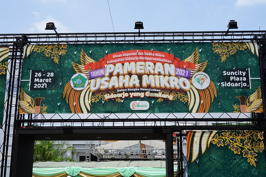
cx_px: 133
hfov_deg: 39.6
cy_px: 88
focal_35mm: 50
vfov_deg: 27.0
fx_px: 369
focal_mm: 50
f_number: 10
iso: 100
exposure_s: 1/160
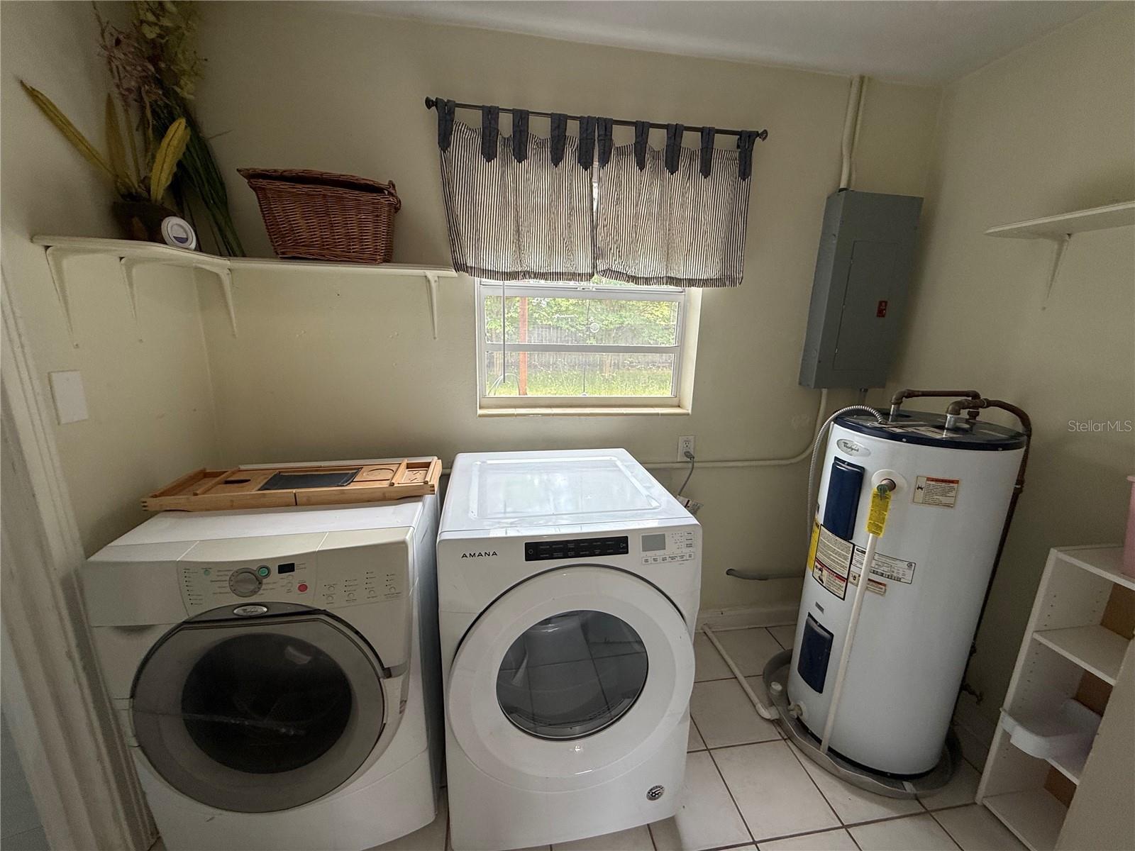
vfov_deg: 85.7
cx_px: 568
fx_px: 459
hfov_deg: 102.1
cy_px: 426
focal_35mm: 14
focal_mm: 2.22
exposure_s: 1/99
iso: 80
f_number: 2.2
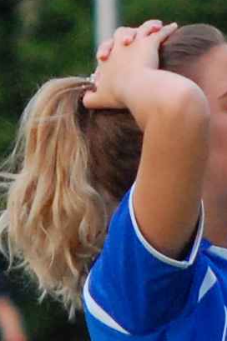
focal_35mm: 912
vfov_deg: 2.3
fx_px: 8640
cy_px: 419
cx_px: 195
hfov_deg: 1.5
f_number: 5.6
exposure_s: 1/1000
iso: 1600
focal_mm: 200
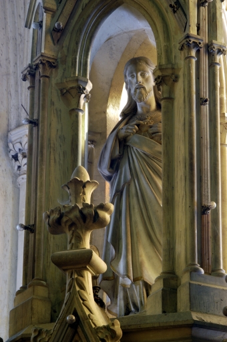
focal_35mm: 138
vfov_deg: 14.9
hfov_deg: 9.9
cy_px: 171
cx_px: 114
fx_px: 1309
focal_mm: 92
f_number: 20
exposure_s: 5
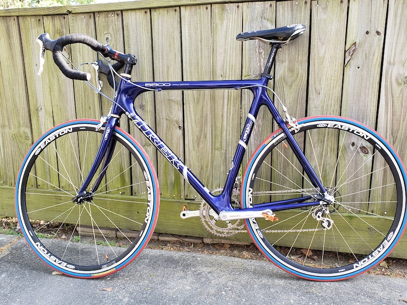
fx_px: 306
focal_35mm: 26
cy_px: 152
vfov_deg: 53.1
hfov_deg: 67.3
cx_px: 204
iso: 50
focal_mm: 4.3
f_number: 2.4
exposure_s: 1/87
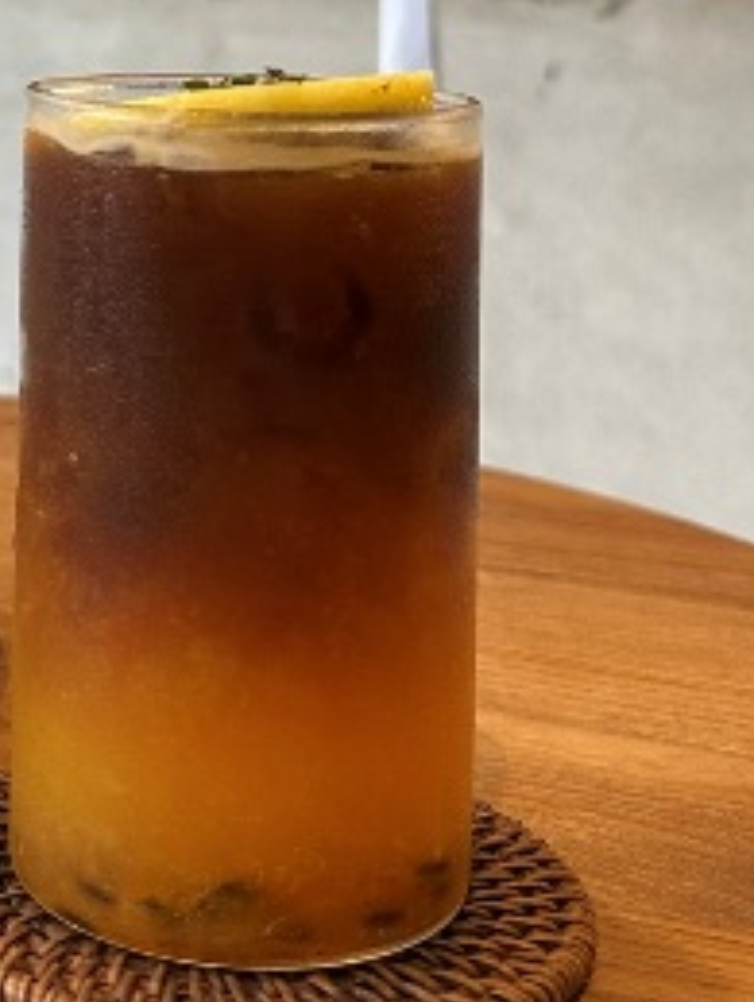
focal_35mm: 74
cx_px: -31
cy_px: -97
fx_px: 2144
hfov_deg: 19.3
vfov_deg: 24.5
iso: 250
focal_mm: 6.86
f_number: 1.78
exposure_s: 1/67
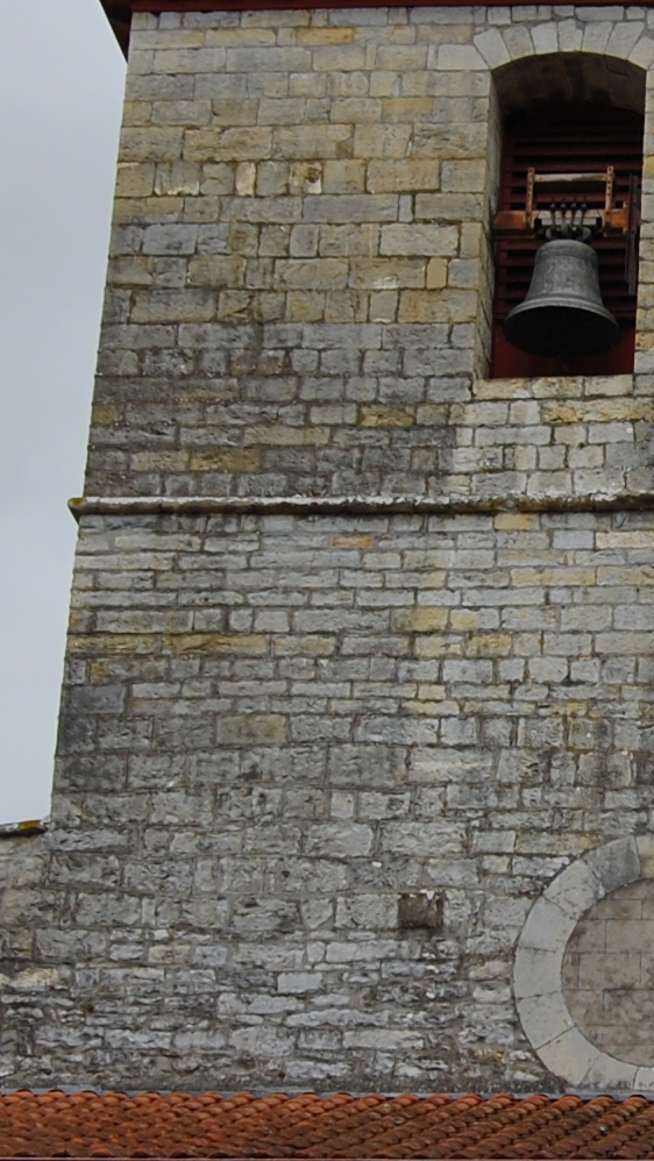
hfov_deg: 9.7
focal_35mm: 123
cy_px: 590
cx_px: 841
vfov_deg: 17.4
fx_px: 3789
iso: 200
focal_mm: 26
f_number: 7.1
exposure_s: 1/400
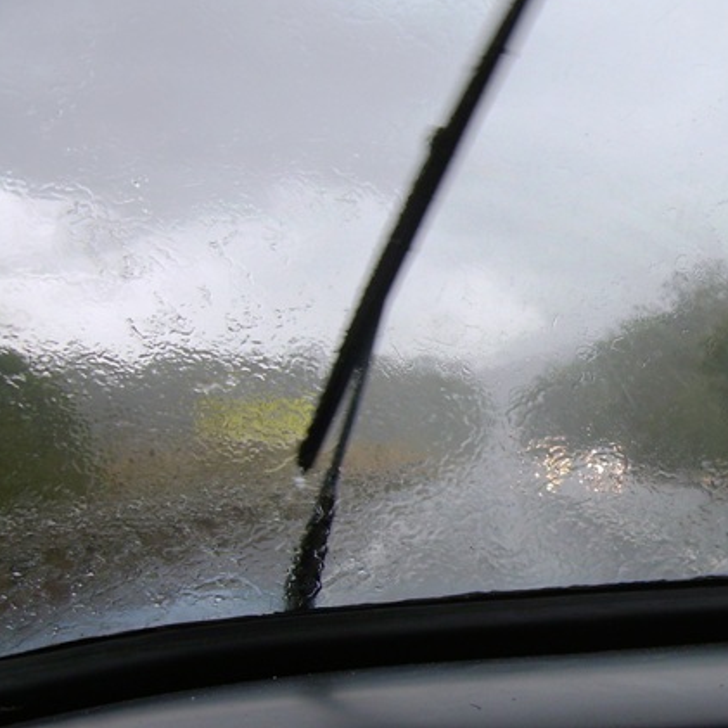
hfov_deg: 28.7
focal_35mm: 58
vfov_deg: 29.5
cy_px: 425
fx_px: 1380
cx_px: 613
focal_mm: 6.3
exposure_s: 1/210
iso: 50
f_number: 2.8
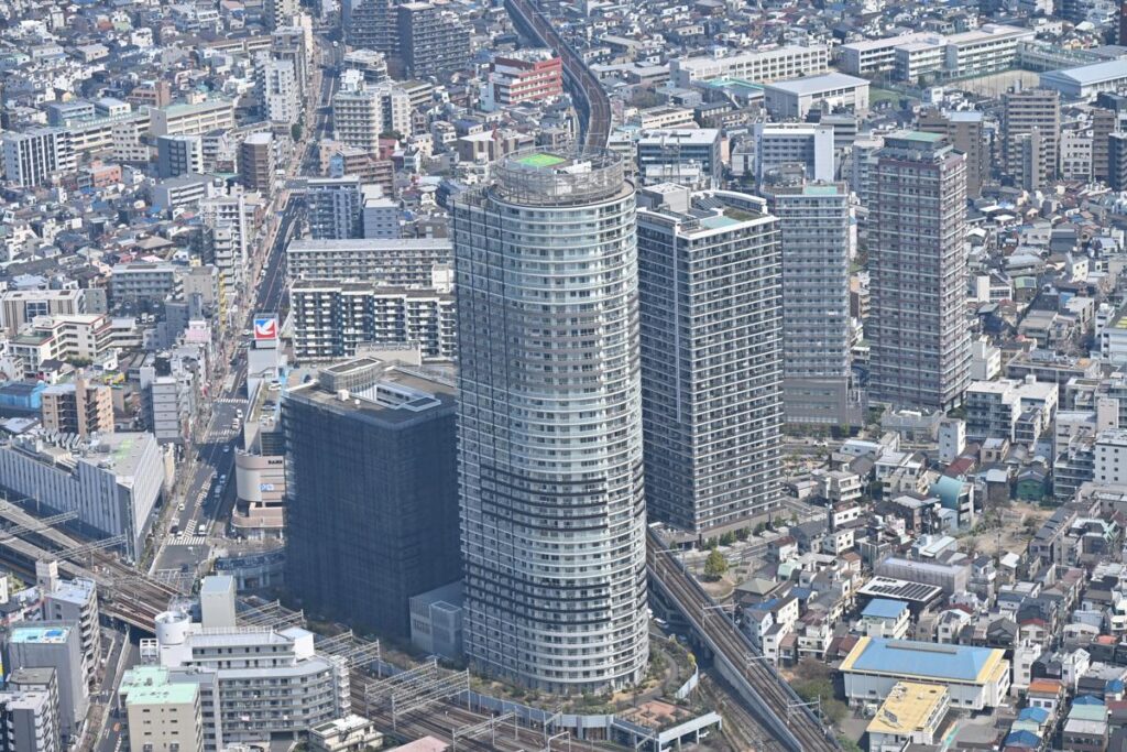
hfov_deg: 19.5
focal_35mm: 105
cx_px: 564
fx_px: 3287
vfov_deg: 13.0
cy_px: 376
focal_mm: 70
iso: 100
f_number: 5.6
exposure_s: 1/500
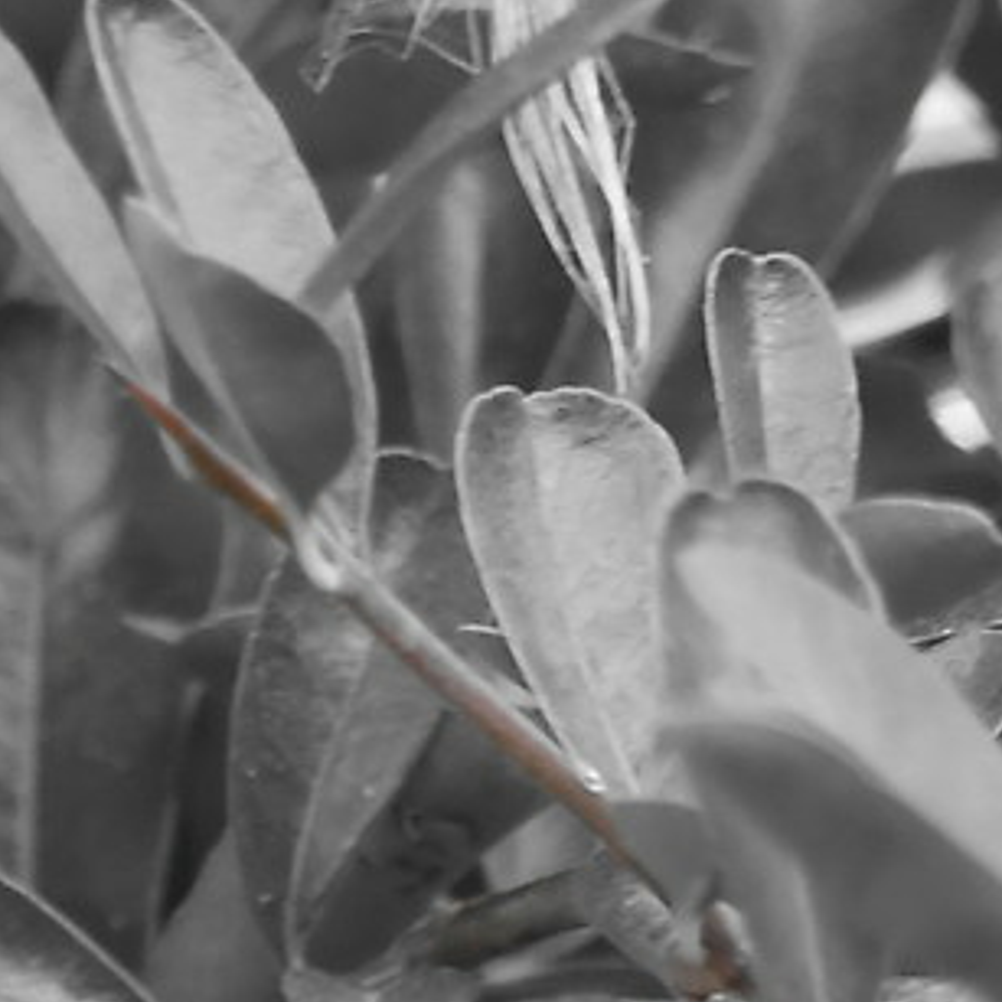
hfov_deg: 0.6
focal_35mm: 2990
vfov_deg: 0.6
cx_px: -1348
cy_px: 2360
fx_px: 97919
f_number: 4
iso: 800
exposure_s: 1/400
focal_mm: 300
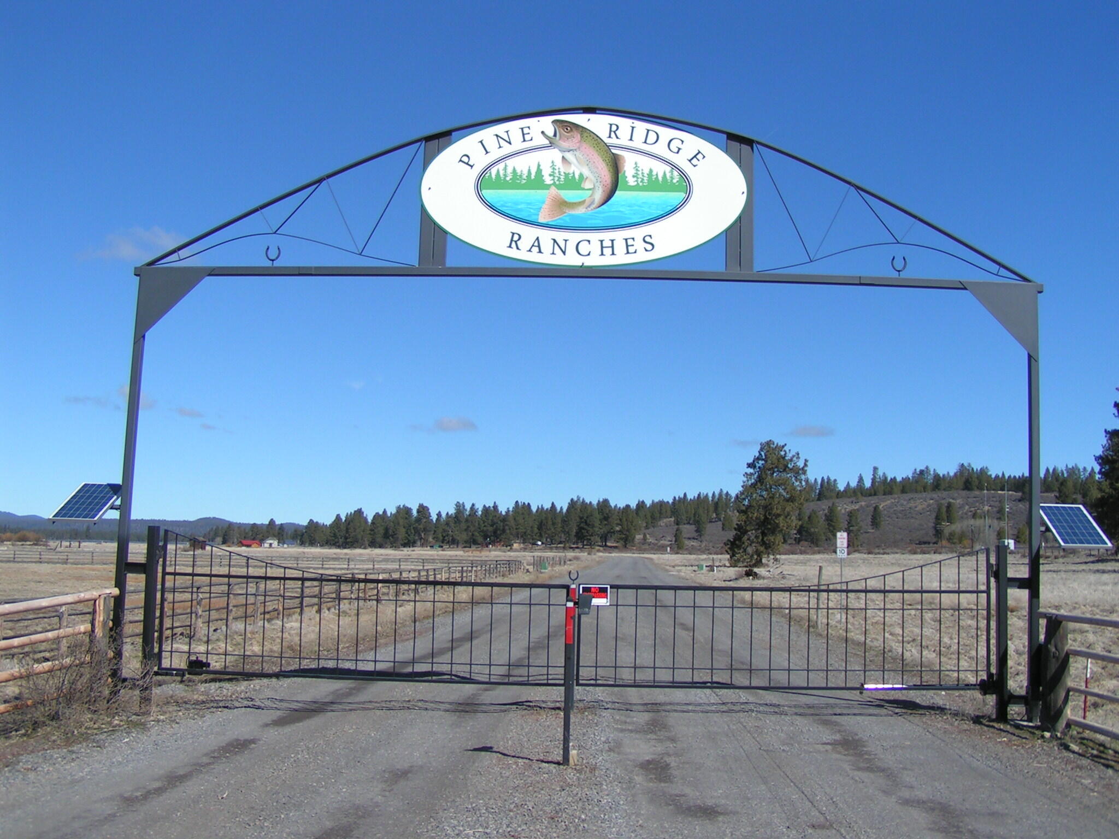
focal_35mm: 38
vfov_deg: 37.7
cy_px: 420
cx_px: 560
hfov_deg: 49.0
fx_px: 1228
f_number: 4
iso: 50
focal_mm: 5.8
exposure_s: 1/1000
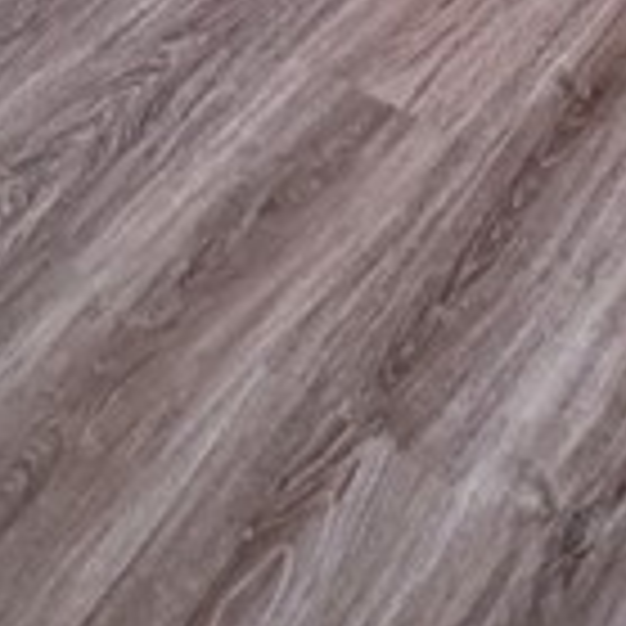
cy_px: -1022
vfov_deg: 12.7
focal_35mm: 91
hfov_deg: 19.0
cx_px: 414
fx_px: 1862
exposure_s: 1/60
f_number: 2.2
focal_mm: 2.22
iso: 1250
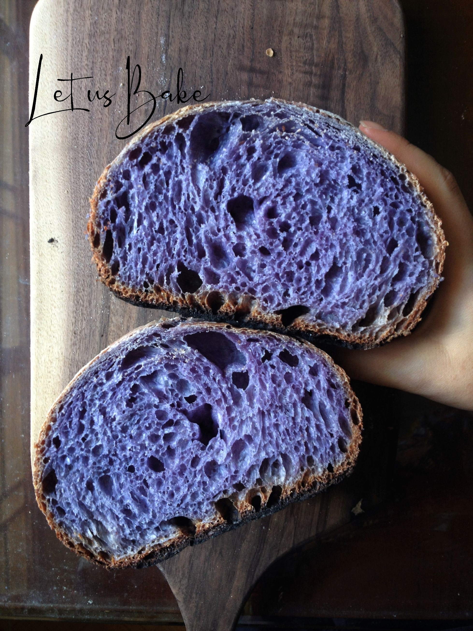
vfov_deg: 52.6
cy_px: 316
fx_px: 638
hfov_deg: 40.7
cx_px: 236
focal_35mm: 35
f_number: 2.4
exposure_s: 1/20
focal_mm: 4.28
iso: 64
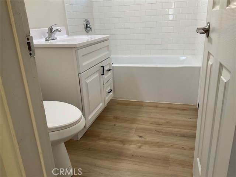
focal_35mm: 29
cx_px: 118
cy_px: 88
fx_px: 198
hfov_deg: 61.7
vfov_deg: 48.2
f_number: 1.8
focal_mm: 3
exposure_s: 1/60
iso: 64
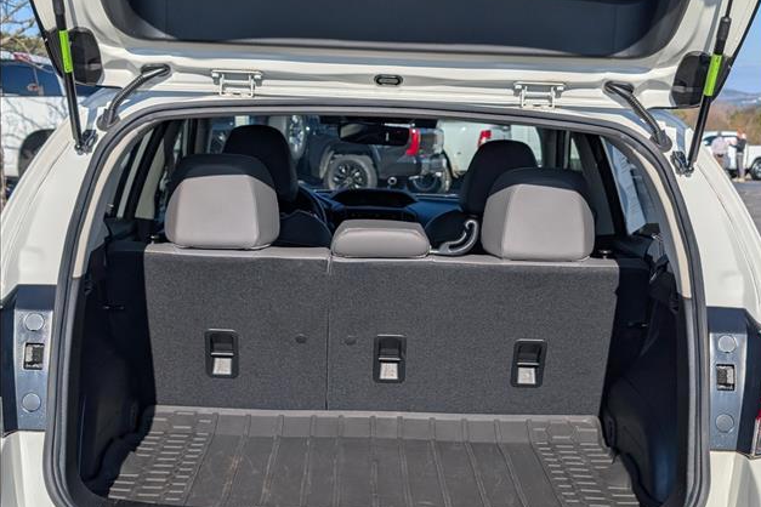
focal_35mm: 52
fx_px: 1099
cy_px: 280
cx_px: 387
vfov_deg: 26.0
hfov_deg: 38.2
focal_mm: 6.9
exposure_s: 1/2000
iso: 20
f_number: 1.68
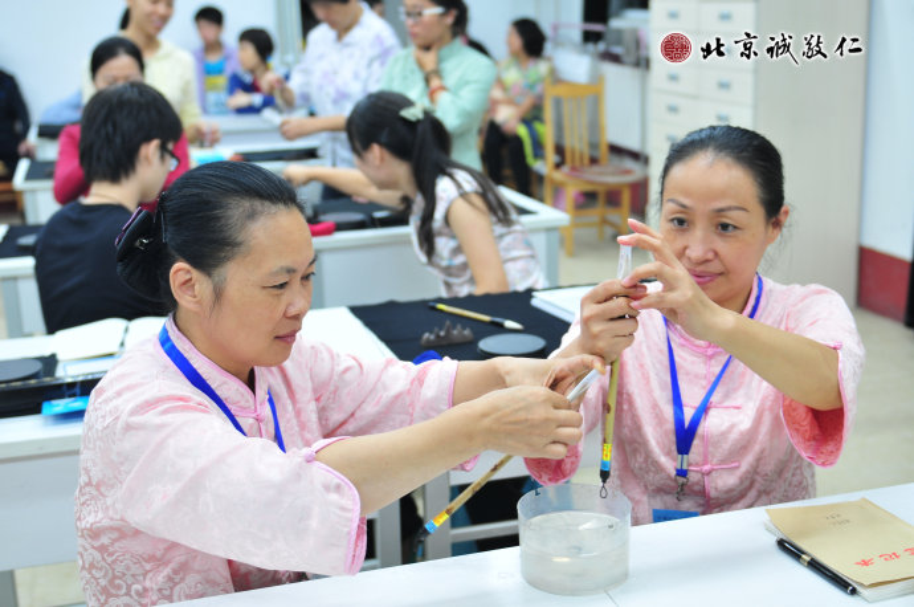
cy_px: 304
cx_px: 457
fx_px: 1217
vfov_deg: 28.0
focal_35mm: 48
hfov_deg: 41.2
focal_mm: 32
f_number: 2.8
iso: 200
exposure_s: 1/30
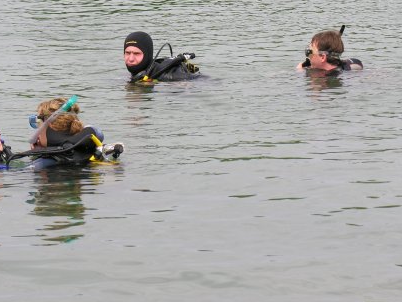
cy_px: 79
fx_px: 2347
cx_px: 163
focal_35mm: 202
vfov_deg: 7.4
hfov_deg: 9.8
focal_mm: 32.4
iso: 50
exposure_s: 1/158
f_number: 6
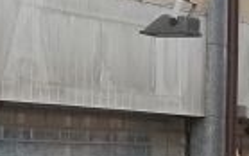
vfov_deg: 7.2
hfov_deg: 11.2
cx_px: -93
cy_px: 152
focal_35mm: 181
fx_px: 1229
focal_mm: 6.5
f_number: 3.1
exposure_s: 1/160
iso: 64
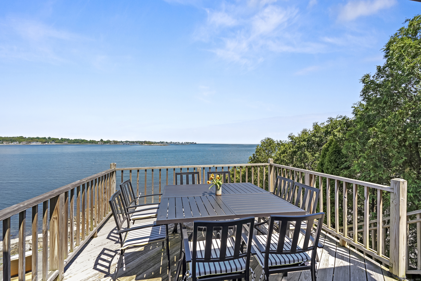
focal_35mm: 16
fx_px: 187
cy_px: 140
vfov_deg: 73.7
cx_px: 210
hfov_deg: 96.7
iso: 64
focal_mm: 16
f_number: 7.1
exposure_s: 1/50
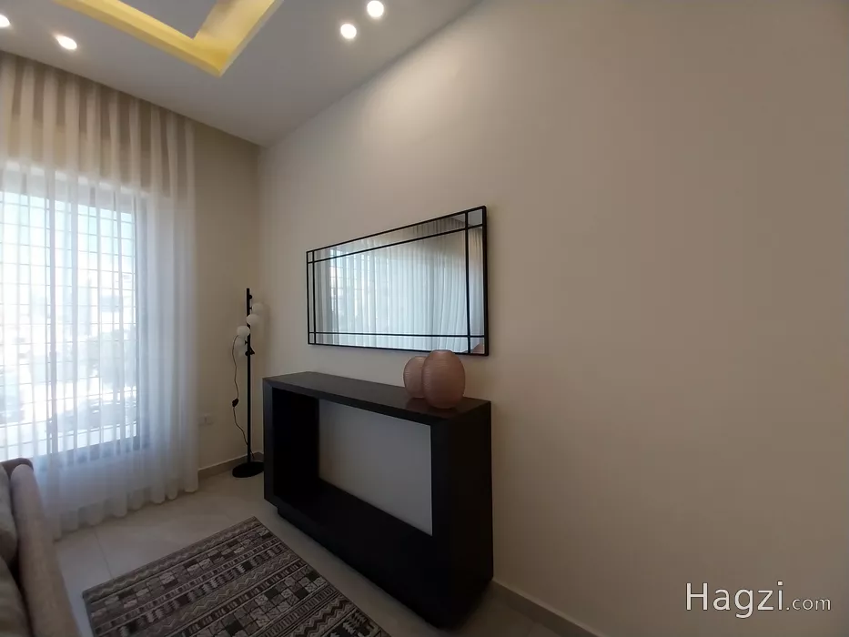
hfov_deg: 106.2
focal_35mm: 13
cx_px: 424
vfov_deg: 89.9
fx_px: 319
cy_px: 318
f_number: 2.2
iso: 80
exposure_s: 1/100
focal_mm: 1.3
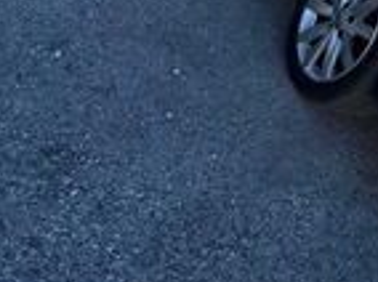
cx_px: 474
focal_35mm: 61
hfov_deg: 27.3
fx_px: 665
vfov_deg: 22.4
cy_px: -43
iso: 800
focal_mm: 6.76
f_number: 1.78
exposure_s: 1/25
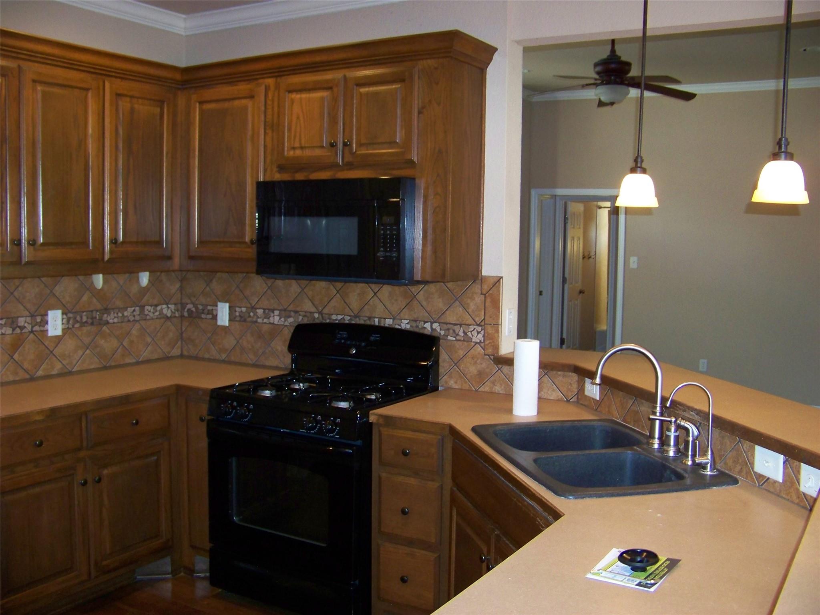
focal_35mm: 36
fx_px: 853
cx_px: 410
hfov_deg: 51.4
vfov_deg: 39.7
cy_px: 308
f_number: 2.8
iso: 200
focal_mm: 5.85
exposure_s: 1/30
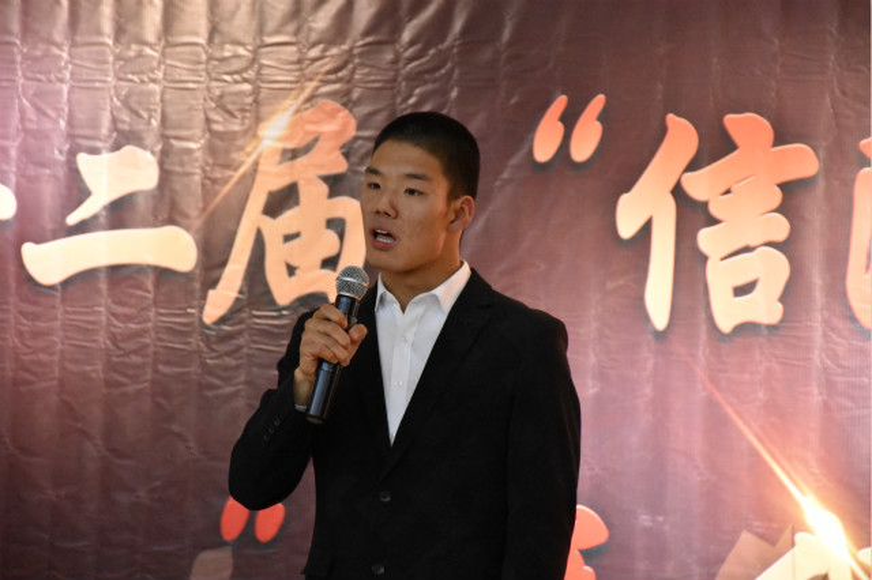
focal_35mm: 168
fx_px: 4067
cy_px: 290
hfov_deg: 12.2
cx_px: 436
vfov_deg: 8.2
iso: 5000
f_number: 6.3
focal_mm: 112
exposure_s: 1/250
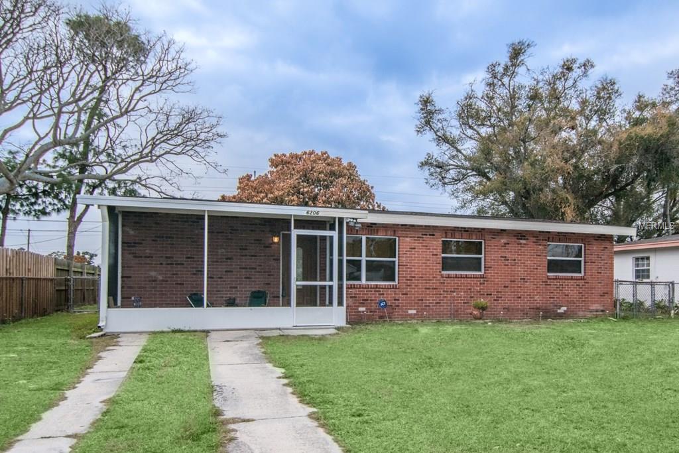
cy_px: 226
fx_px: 453
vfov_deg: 53.1
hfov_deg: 73.7
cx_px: 340
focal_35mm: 24
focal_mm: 16
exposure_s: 1/4000
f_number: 3.5
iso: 640
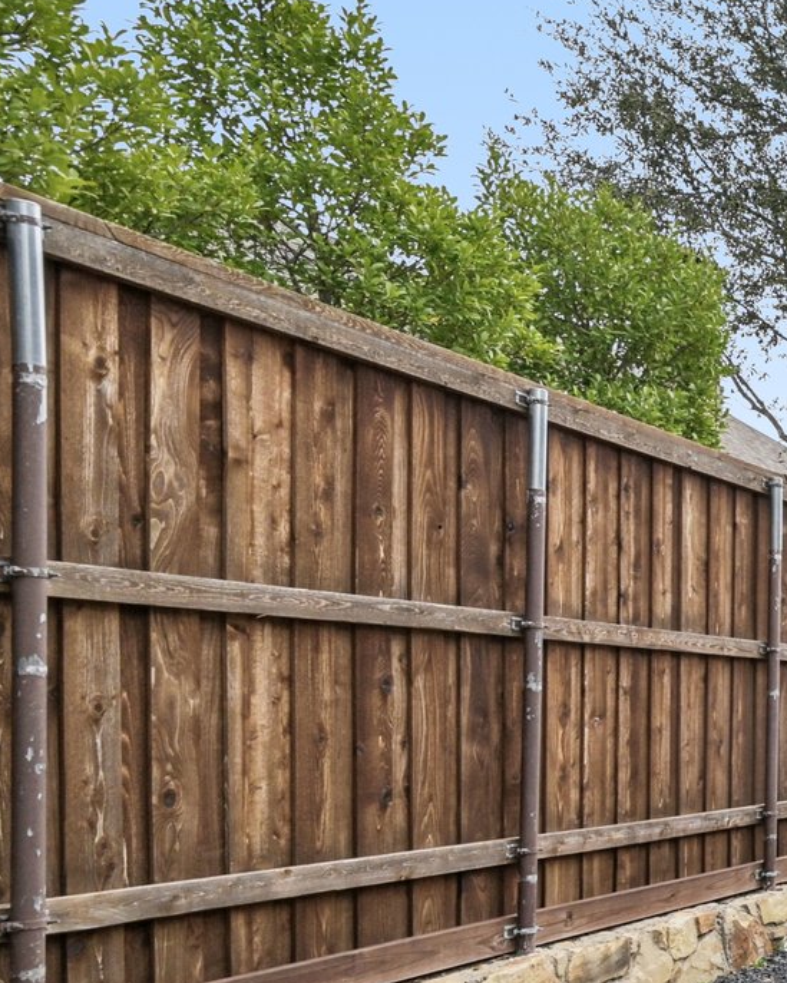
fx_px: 1263
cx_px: 1432
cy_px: 709
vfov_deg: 41.6
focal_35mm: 43
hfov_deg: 21.5
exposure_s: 1/1000
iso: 400
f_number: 8
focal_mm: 15.5
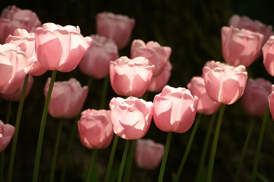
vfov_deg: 6.1
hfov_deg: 9.2
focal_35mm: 225
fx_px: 1711
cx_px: 137
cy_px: 91
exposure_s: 1/500
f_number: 5.6
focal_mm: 150
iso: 200
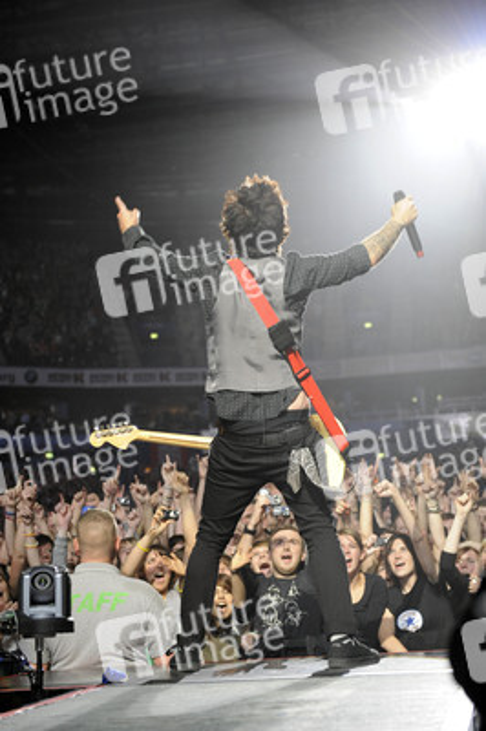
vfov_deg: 28.9
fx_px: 1420
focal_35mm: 70
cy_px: 366
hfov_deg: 19.4
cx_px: 243
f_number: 4
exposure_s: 1/200
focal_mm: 70
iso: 2000
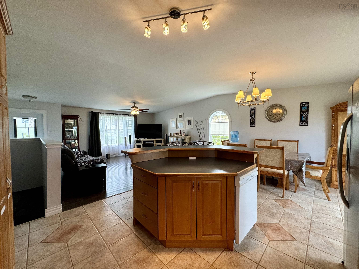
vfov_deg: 85.7
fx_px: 145
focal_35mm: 14
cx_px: 180
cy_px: 134
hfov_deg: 102.1
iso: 125
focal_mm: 2.22
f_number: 2.2
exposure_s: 1/120
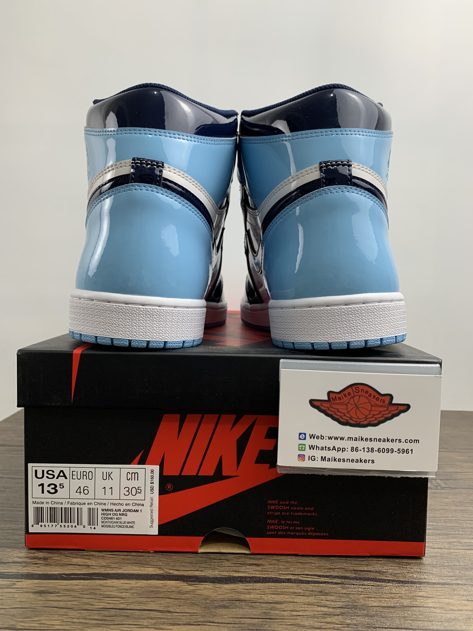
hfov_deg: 53.1
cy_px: 316
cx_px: 236
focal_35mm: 26
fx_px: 474
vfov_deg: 67.3
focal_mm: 4.25
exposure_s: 1/121
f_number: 1.8
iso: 50
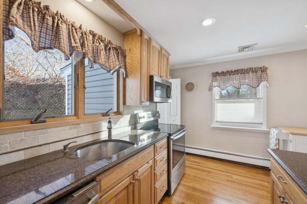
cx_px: 154
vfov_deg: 81.2
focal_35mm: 14
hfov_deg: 104.3
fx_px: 119
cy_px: 102
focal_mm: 14
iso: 400
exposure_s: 1/200
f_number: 8
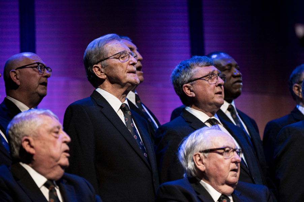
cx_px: 152
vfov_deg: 7.0
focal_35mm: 195
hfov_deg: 10.6
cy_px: 101
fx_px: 1645
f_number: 3.5
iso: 3200
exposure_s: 1/250
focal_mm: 195
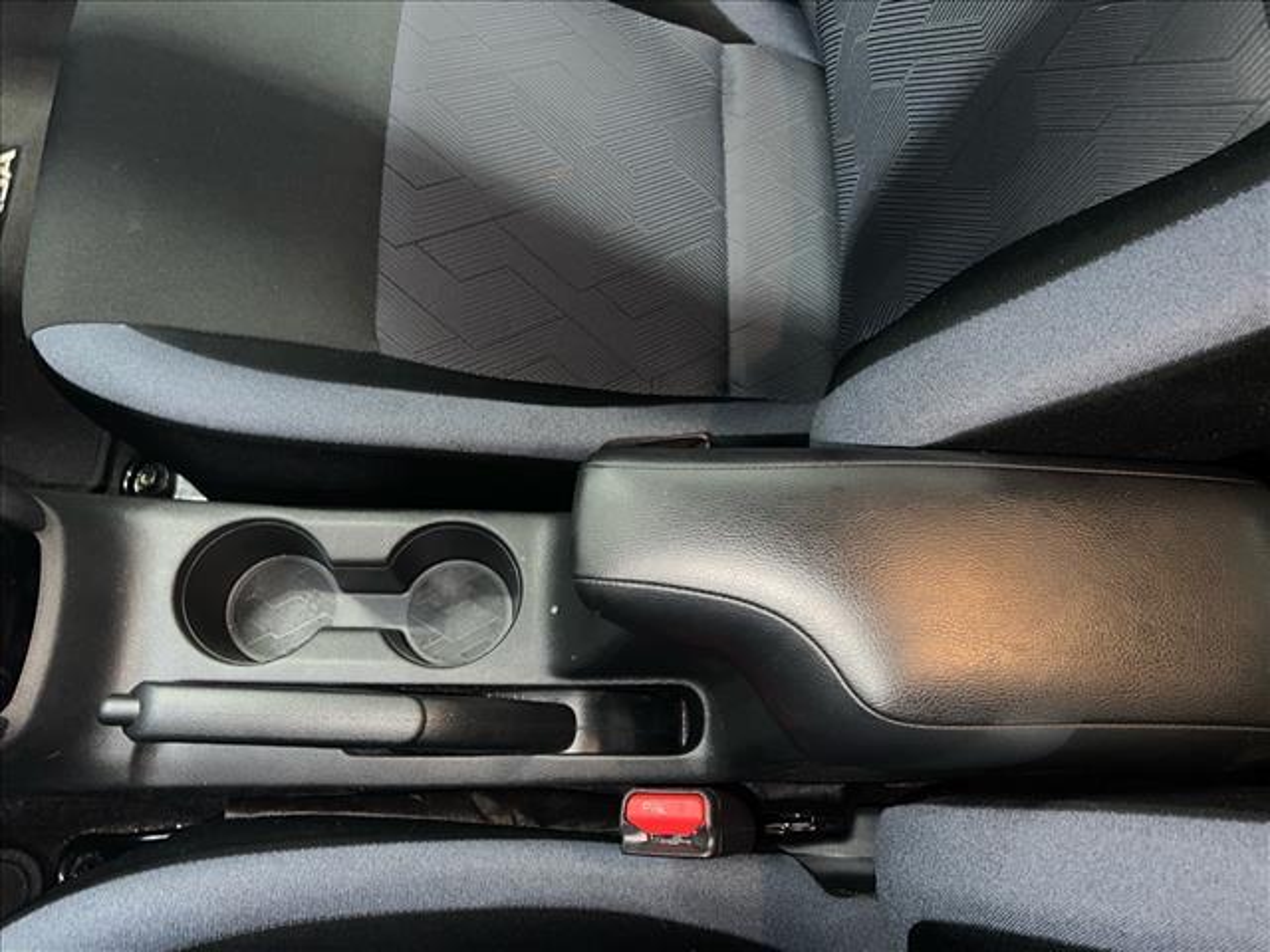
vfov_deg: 53.1
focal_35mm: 26
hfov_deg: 67.3
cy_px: 476
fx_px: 954
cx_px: 635
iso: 64
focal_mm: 5.7
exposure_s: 1/6
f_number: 1.5
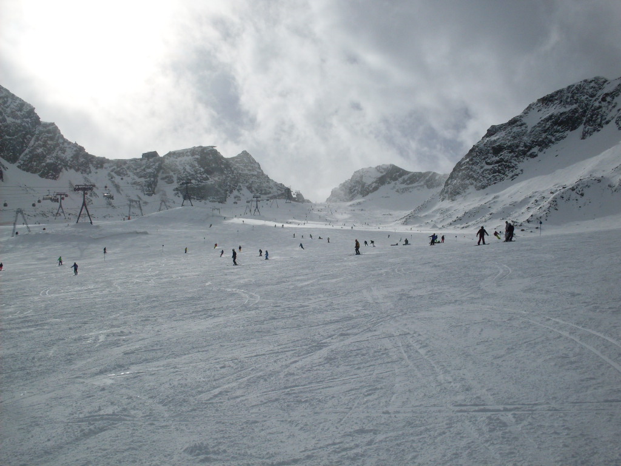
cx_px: 310
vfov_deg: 37.7
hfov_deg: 49.0
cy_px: 233
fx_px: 682
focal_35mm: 38
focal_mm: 6.3
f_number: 8.4
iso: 80
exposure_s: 1/1500
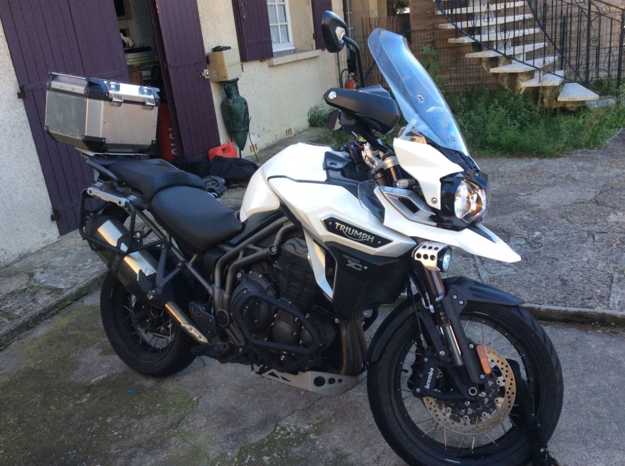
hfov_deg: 56.9
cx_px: 312
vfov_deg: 44.1
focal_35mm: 32
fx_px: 577
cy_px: 233
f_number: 2.4
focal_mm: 3.3
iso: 32
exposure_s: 1/109
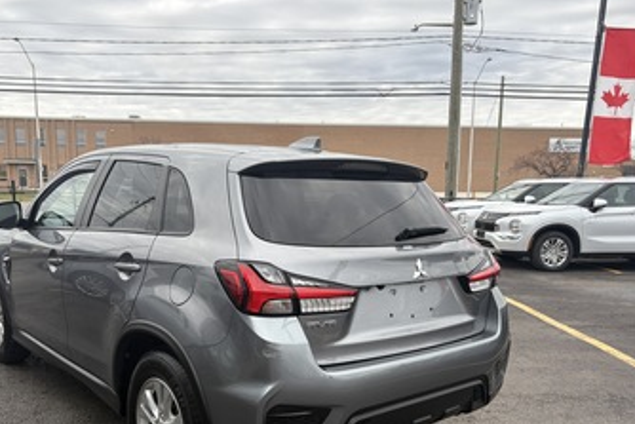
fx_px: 600
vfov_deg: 38.5
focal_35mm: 34
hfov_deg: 55.7
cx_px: 293
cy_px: 282
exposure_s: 1/747
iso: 50
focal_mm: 5.96
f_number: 1.6
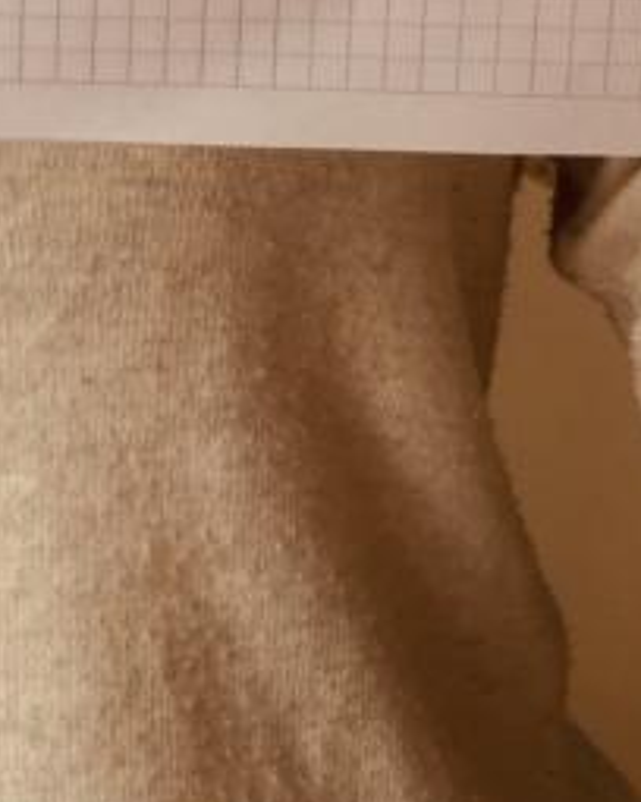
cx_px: -148
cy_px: -425
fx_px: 2419
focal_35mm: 102
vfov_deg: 16.9
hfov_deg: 14.6
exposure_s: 1/105
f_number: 2.2
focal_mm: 4.15
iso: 32
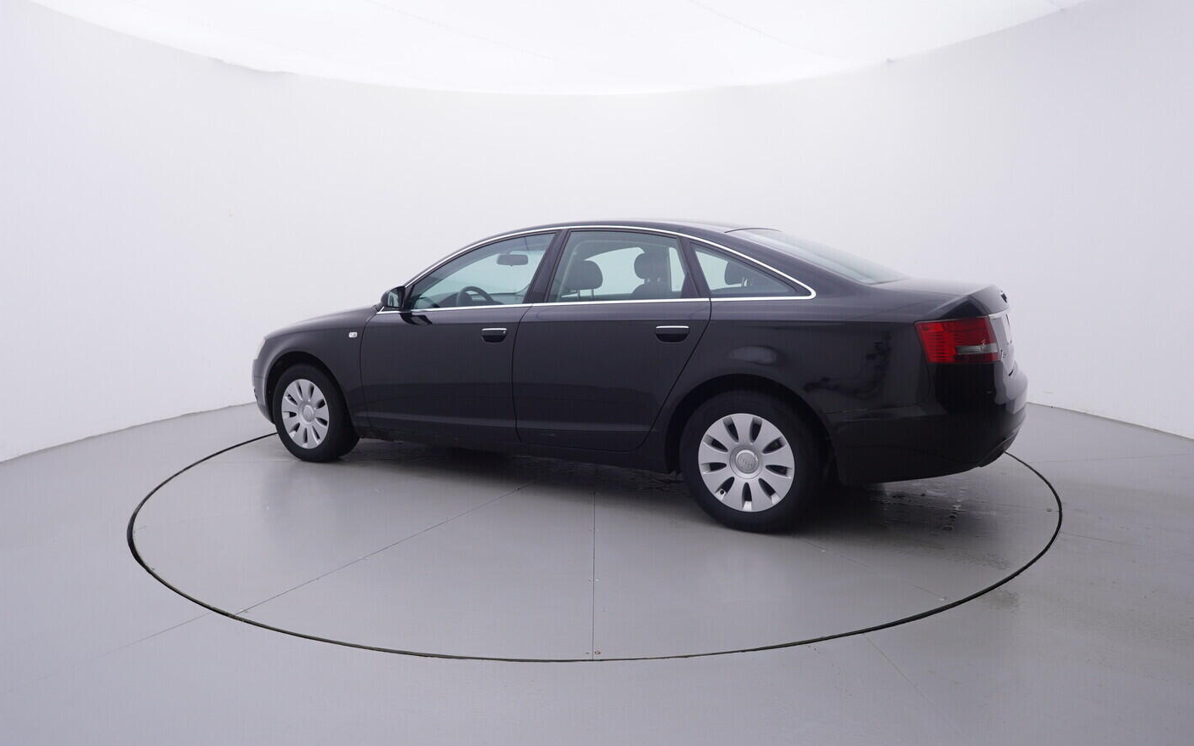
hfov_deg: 75.9
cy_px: 354
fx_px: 765
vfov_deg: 51.9
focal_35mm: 24
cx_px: 595
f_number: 5
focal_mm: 15
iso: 200
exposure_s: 1/80
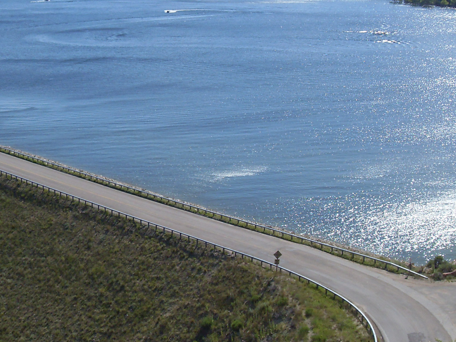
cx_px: 270
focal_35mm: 69
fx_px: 909
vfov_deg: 21.2
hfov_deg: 28.1
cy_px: 101
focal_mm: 6.3
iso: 80
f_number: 7
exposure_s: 1/350
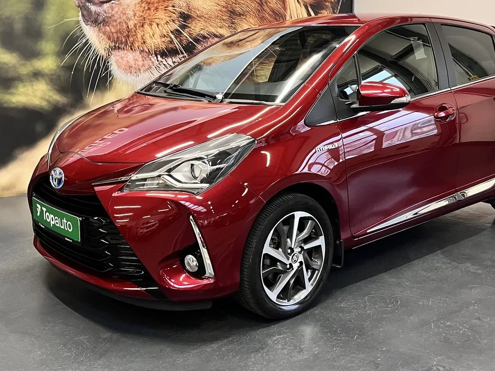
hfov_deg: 45.7
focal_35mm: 41
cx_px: 225
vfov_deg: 34.7
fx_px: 586
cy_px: 117
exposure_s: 1/76
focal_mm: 5.1
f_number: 1.6
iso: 125
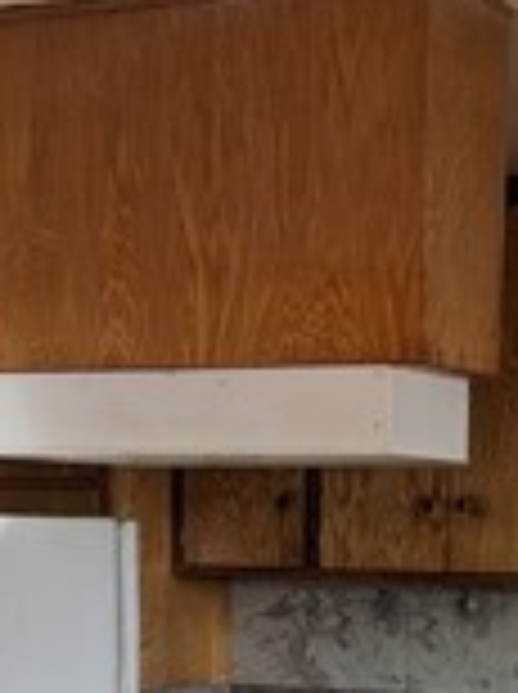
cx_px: 464
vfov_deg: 18.2
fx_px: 2081
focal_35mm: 104
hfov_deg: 14.1
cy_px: 770
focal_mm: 5.43
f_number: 1.89
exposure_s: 1/340
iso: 47
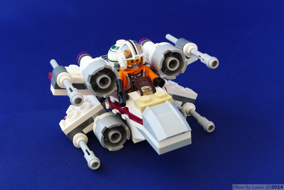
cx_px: 142
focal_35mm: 50
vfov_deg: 27.0
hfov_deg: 39.6
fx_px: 395
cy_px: 95
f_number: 4.5
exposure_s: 1/3.2
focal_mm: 9.8
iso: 80
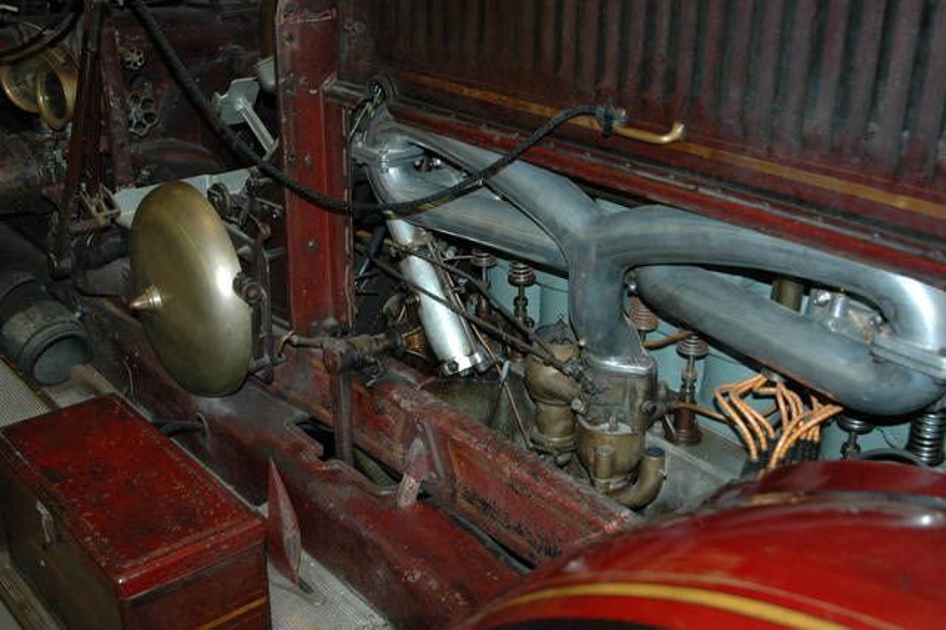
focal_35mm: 40
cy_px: 315
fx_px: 1064
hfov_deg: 47.9
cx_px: 473
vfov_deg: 33.0
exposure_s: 1/60
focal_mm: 27
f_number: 3.8
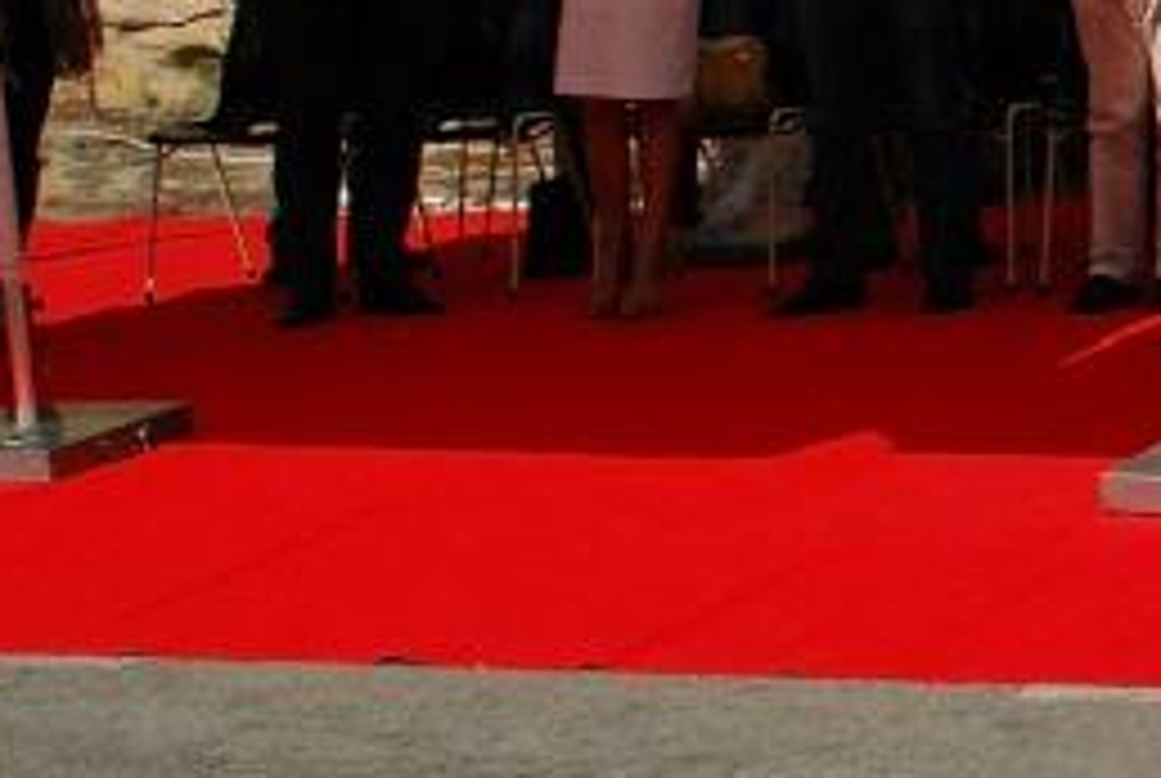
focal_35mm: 131
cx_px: 1814
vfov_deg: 10.3
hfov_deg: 14.4
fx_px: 4232
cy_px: -268
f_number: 16
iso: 800
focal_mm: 22
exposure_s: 1/1000
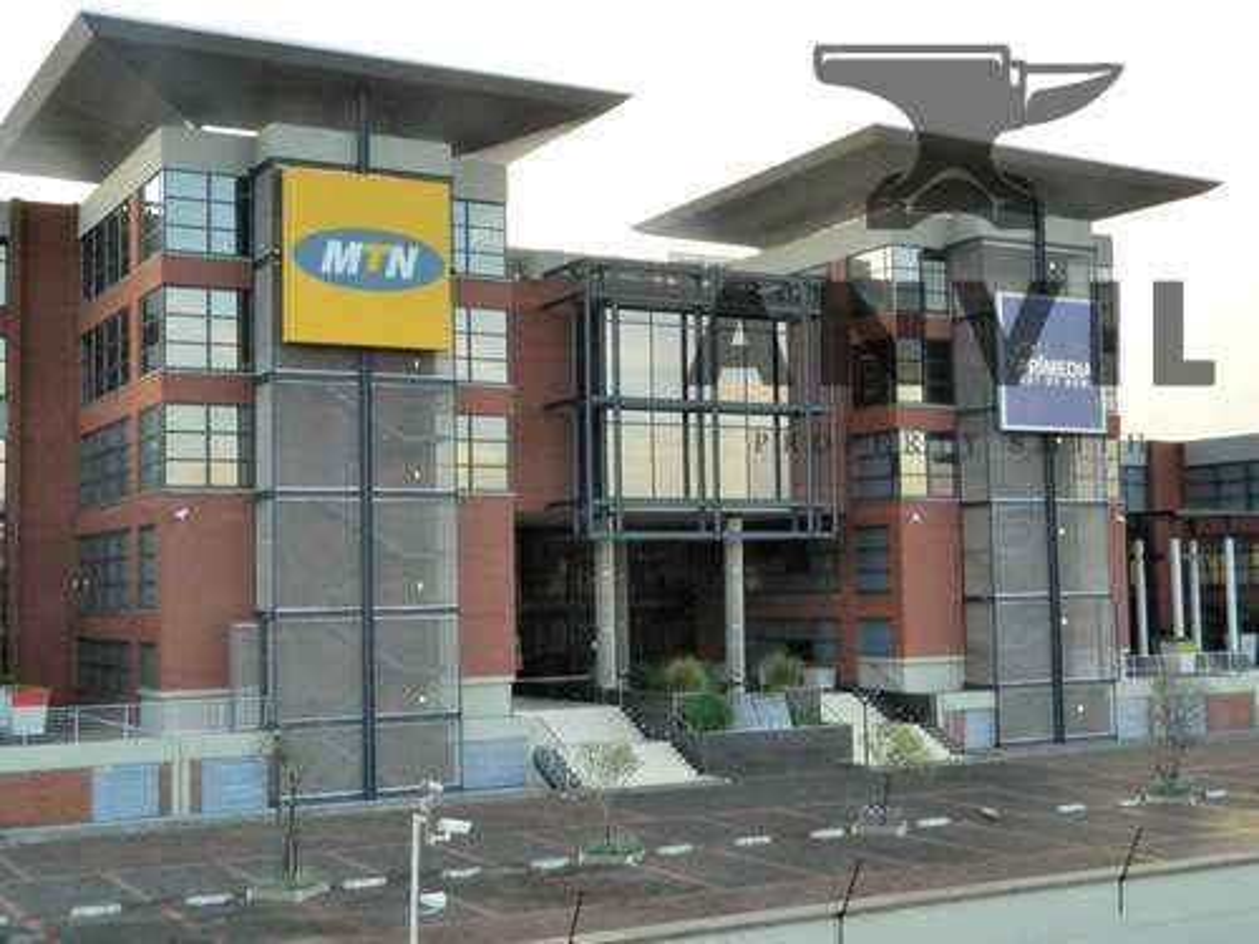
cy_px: 472
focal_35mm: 47
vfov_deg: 30.9
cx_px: 630
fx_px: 1709
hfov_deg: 40.4
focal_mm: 8.4
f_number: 3.6
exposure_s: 1/50
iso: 80
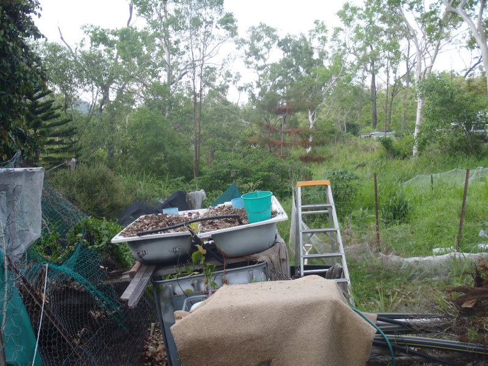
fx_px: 536
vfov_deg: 37.7
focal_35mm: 38
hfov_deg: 49.0
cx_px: 244
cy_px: 183
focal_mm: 6.83
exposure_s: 1/60
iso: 80
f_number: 4.6
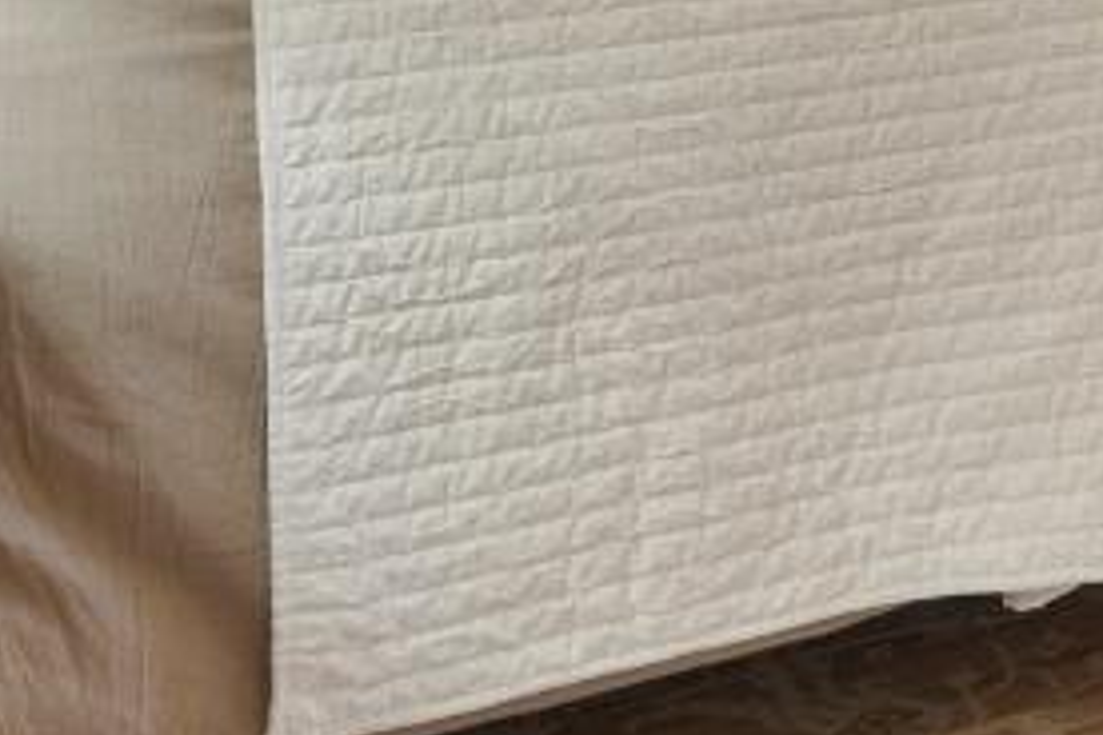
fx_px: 2328
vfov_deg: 14.9
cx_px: 1555
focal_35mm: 76
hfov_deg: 22.8
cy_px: -713
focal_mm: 14
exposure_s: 1/5
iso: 500
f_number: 9
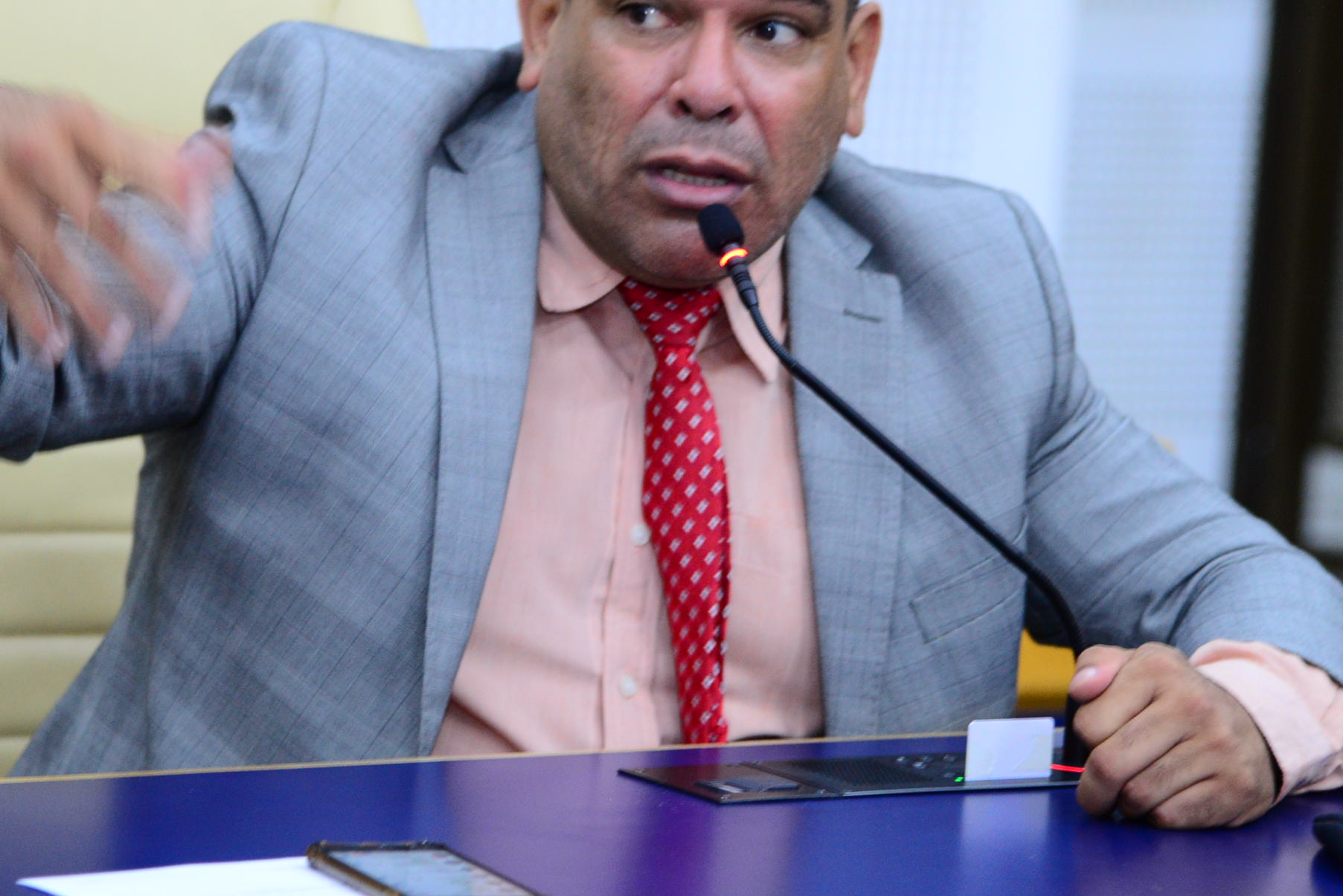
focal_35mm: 200
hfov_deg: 10.3
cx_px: 619
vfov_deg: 6.9
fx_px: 7464
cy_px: 218
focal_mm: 120
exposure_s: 1/60
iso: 1600
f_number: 4
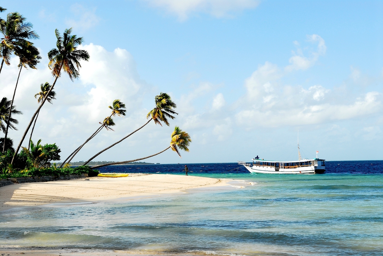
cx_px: 192
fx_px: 607
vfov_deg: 23.8
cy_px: 128
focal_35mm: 57
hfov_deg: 35.0
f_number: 13
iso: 100
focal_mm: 38
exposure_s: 1/60
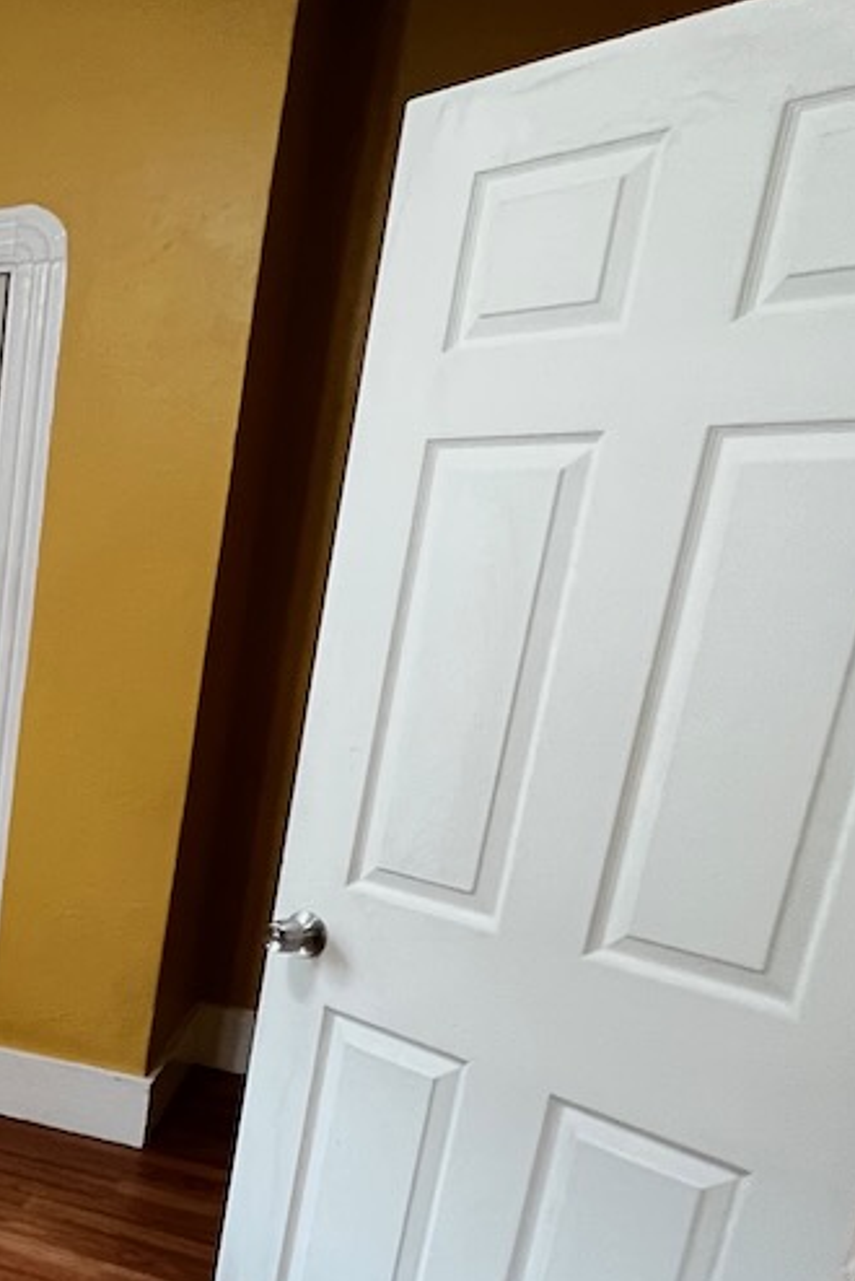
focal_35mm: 35
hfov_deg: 26.3
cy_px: 900
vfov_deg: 52.8
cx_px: -459
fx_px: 1245
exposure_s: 1/60
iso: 500
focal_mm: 1.57
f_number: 1.8
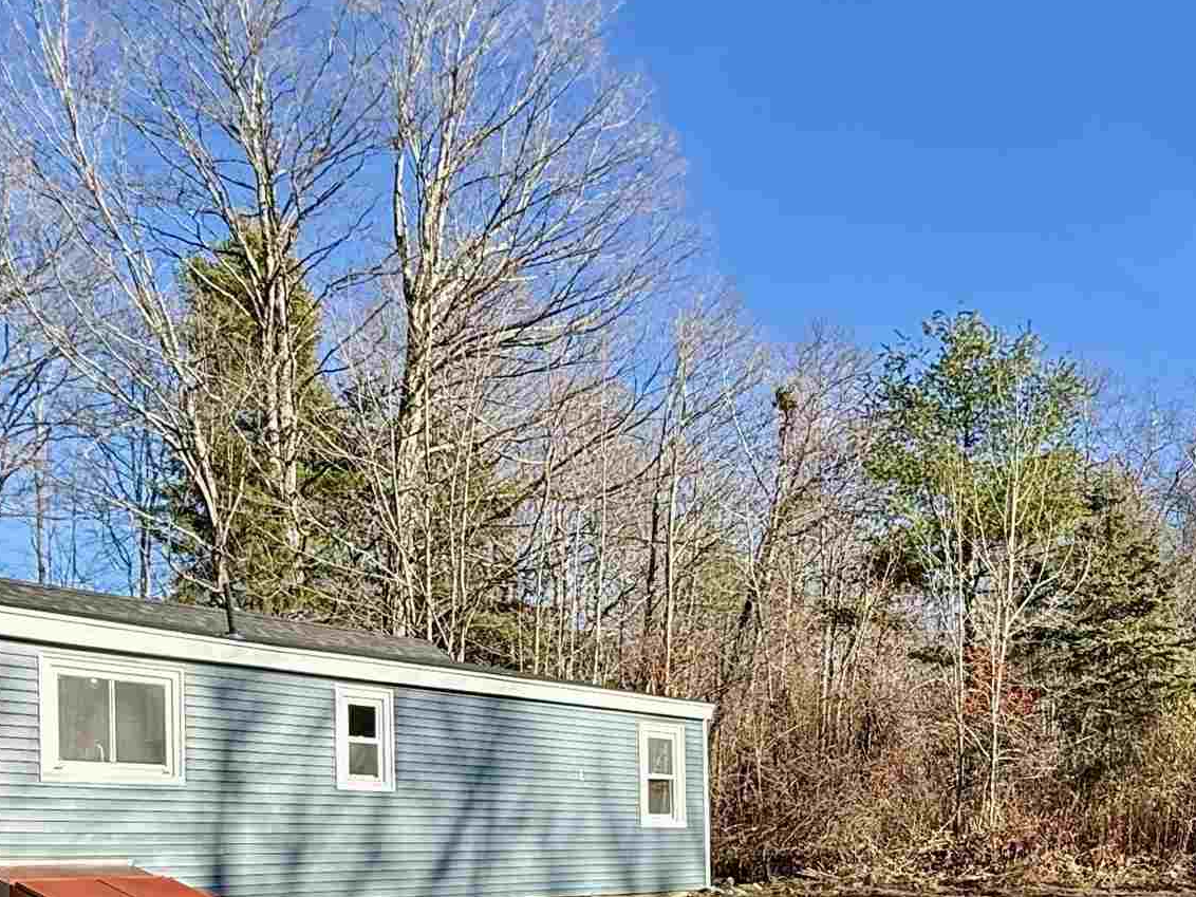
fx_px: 1313
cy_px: 849
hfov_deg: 47.3
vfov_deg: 35.0
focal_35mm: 38
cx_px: 889
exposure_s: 1/830
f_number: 2.2
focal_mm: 2.22
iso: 50
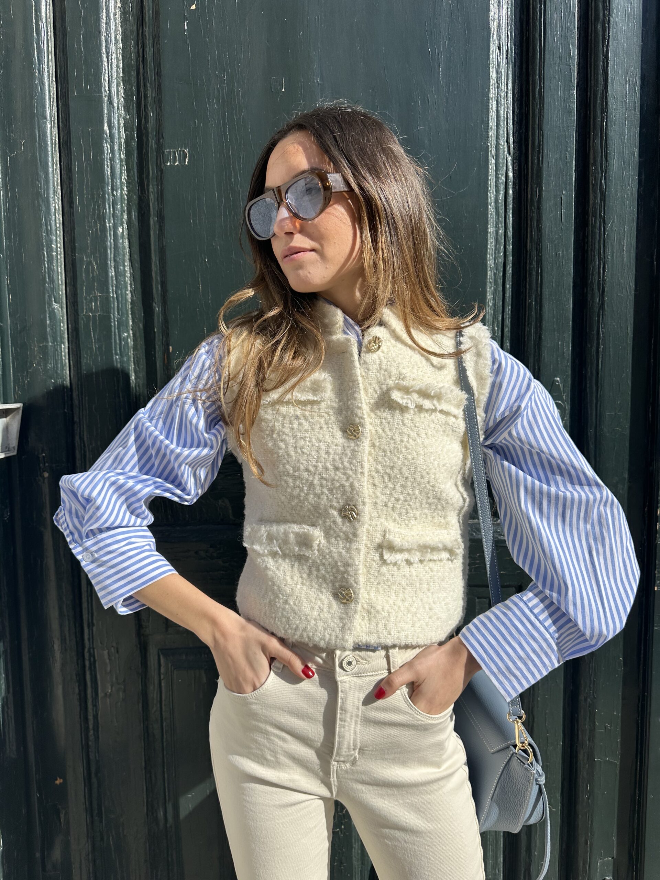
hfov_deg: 56.8
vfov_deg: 71.6
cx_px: 330
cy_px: 440
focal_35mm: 24
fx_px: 610
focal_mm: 6.86
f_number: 1.78
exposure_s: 1/5848
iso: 80
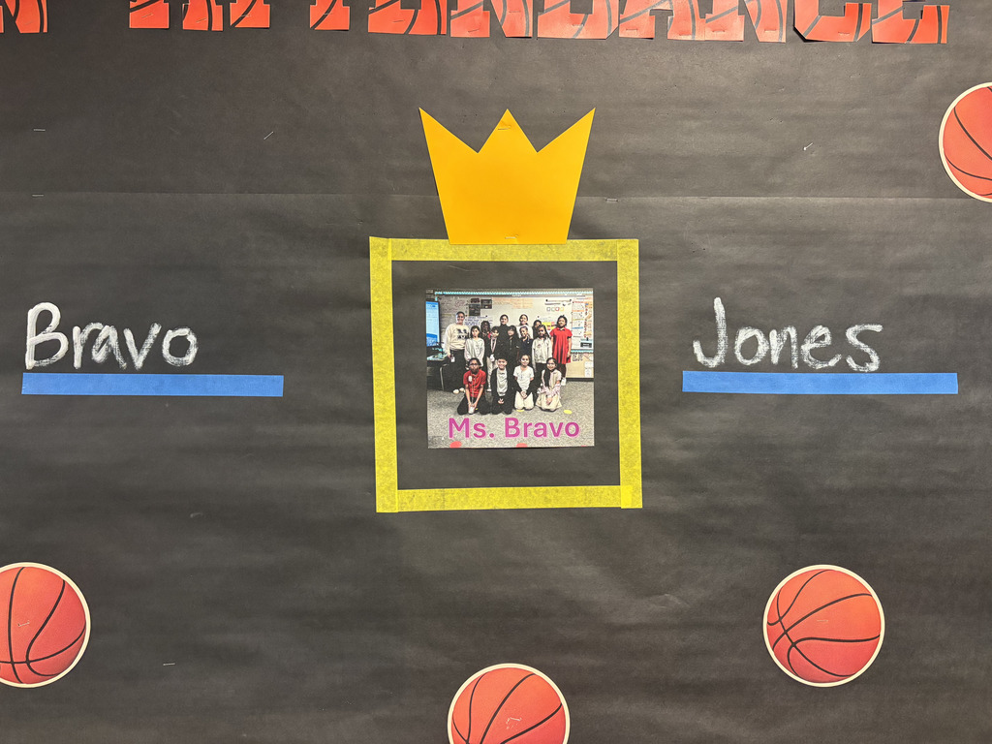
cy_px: 372
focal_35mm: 26
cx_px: 496
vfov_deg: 53.1
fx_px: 745
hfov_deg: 67.3
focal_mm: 5.96
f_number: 1.6
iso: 500
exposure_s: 1/60
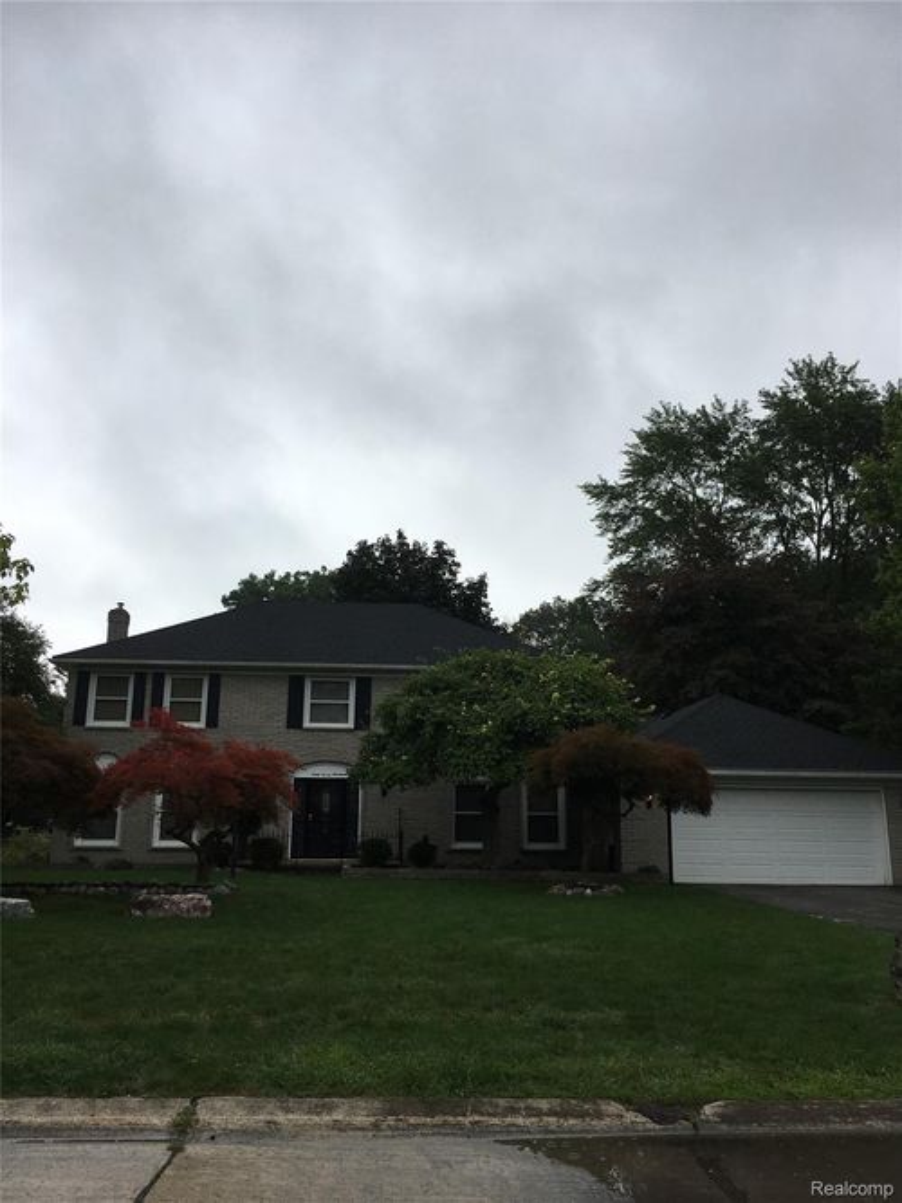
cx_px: 451
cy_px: 602
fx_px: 1008
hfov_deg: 48.2
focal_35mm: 29
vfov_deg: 61.7
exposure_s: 1/364
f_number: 2.2
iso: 25
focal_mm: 4.15
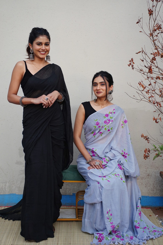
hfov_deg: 18.9
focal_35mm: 72
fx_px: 489
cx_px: 82
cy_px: 122
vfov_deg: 28.1
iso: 1250
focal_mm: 72
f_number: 3.5
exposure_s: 1/320
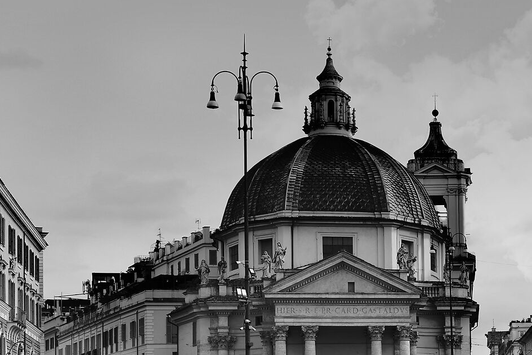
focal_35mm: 94
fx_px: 1389
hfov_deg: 20.8
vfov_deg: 14.2
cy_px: 387
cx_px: 568
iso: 100
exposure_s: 1/160
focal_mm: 37
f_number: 6.3
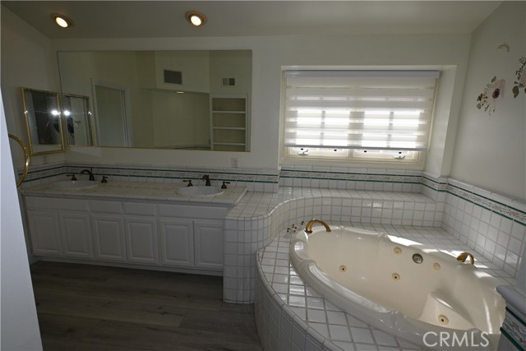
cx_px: 263
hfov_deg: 87.7
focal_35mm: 19
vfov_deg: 65.3
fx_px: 274
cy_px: 176
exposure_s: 1/125
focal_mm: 12.5
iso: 140
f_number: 5.6
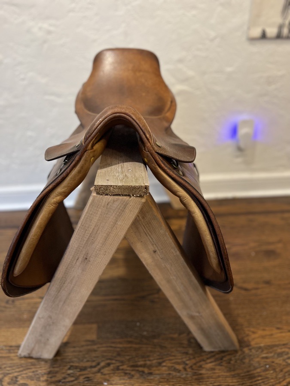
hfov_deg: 53.1
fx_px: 290
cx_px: 145
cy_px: 193
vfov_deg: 67.3
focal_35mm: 26
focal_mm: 5.7
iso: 250
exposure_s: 1/60
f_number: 1.5
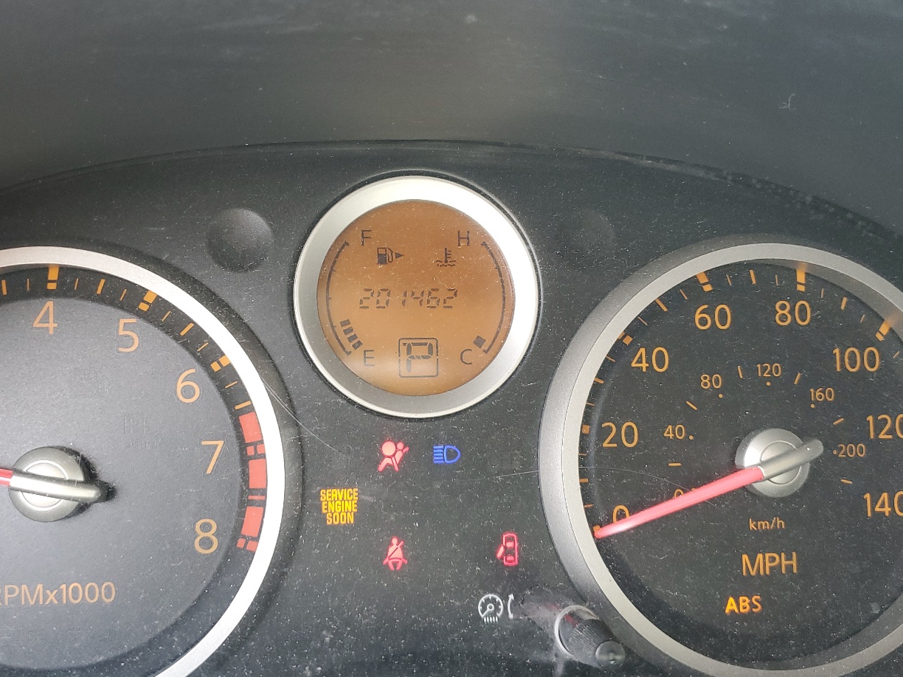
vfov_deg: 41.7
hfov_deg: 53.9
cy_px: 390
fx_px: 887
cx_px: 406
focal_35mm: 34
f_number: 1.5
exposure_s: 1/120
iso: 94
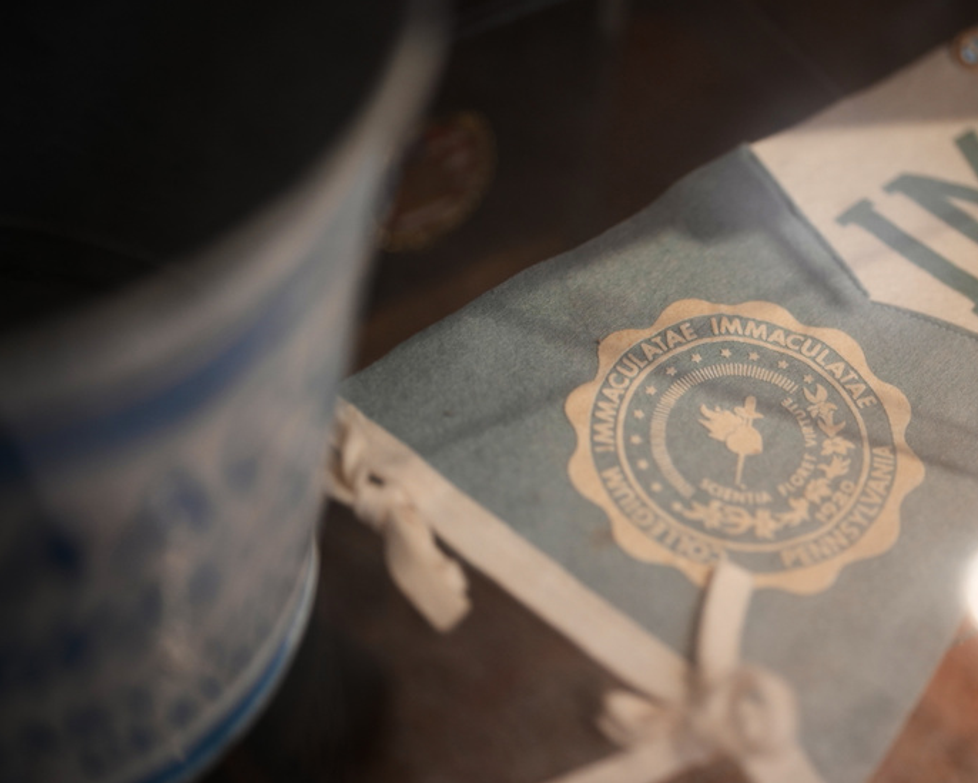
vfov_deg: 21.9
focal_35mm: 70
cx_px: 691
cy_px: 358
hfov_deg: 26.9
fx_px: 2026
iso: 400
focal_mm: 50
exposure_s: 1/500
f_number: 1.2
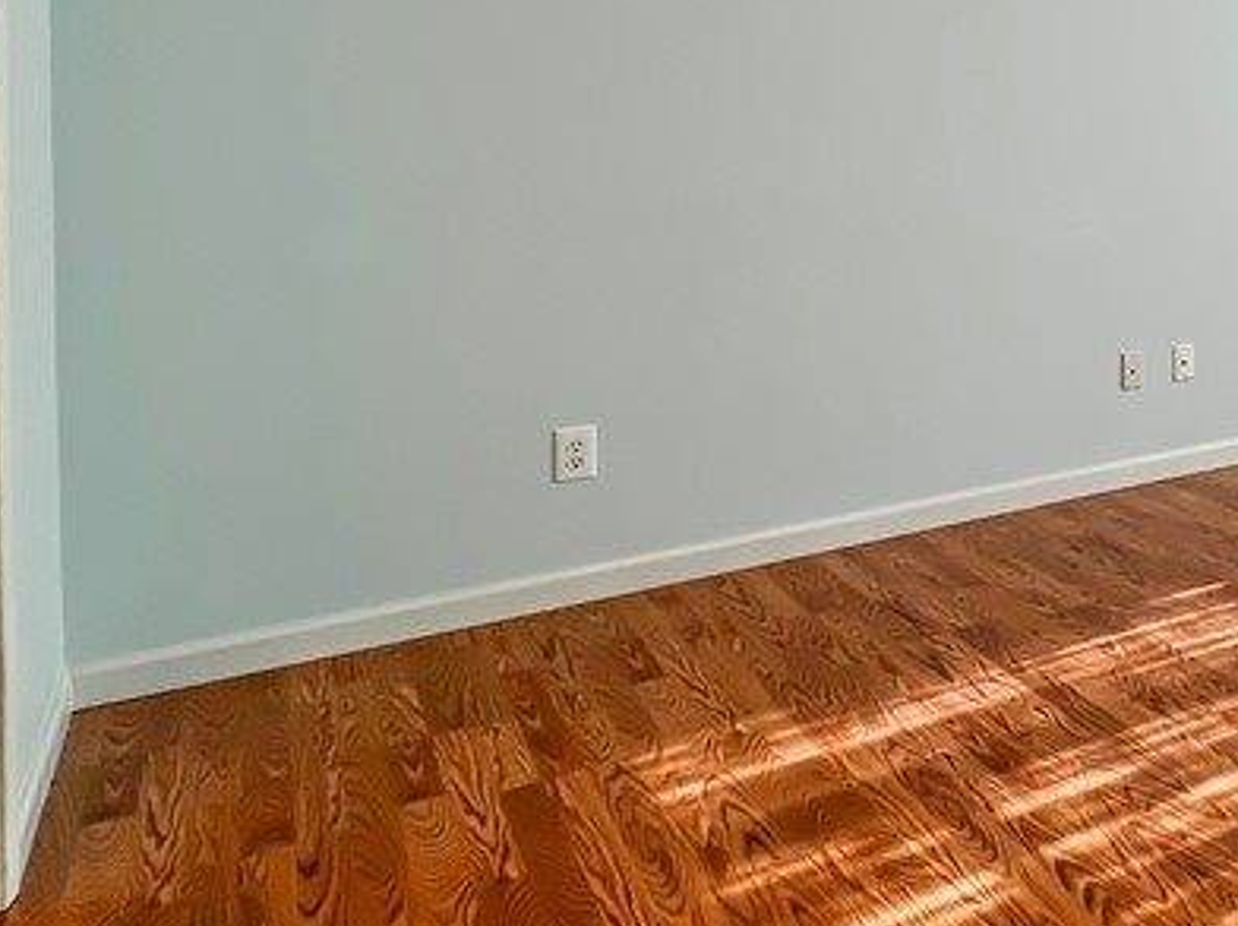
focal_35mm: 34
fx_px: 1214
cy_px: 134
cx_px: 1497
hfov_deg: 38.9
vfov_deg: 39.4
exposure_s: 1/160
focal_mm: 1.57
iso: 32
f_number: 1.8
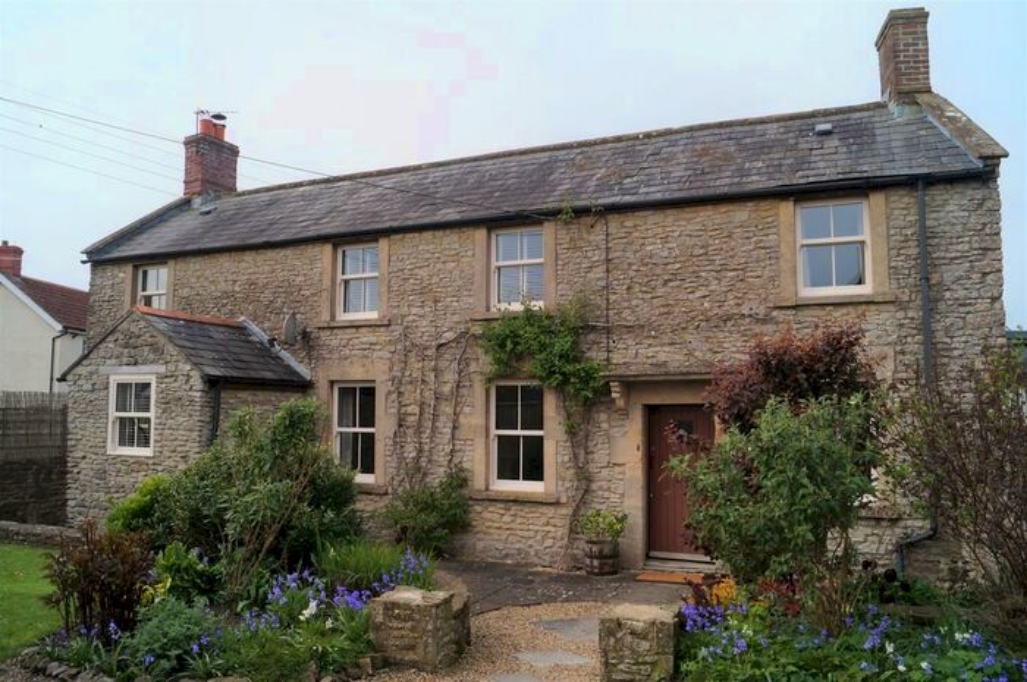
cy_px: 341
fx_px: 769
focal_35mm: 27
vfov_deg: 47.8
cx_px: 514
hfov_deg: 67.4
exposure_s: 1/100
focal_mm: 18
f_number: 11
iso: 100
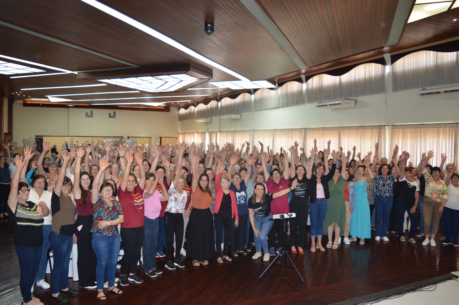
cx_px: 230
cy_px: 152
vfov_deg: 47.8
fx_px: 344
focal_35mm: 27
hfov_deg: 67.4
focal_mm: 18
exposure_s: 1/60
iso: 640
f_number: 3.5
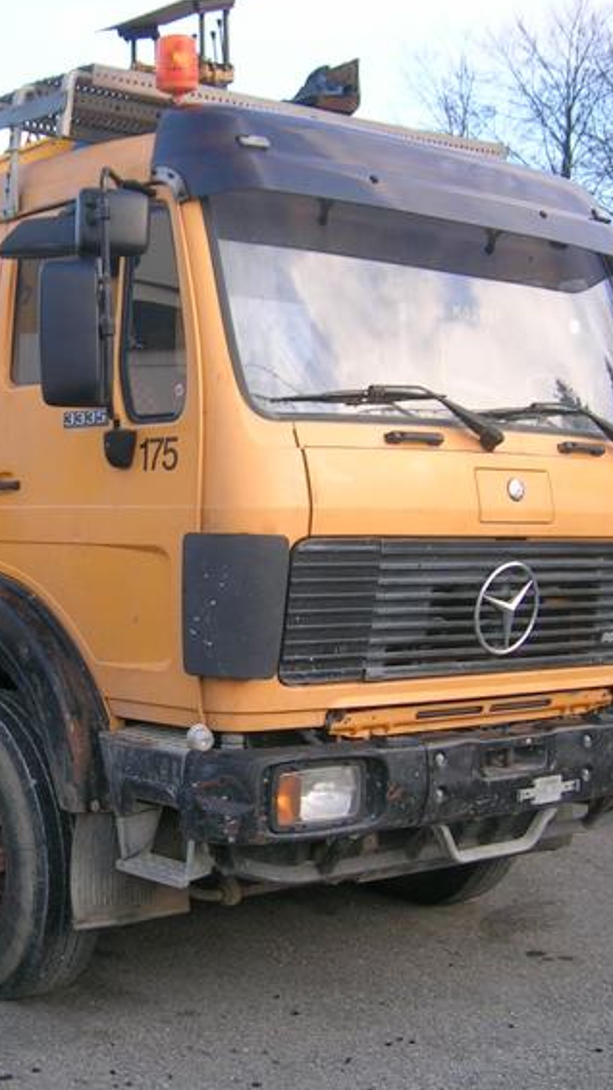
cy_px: 527
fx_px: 1560
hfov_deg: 21.8
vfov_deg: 38.5
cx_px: 79
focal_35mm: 54
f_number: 2.8
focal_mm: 5.4
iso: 50
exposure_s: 1/94.3
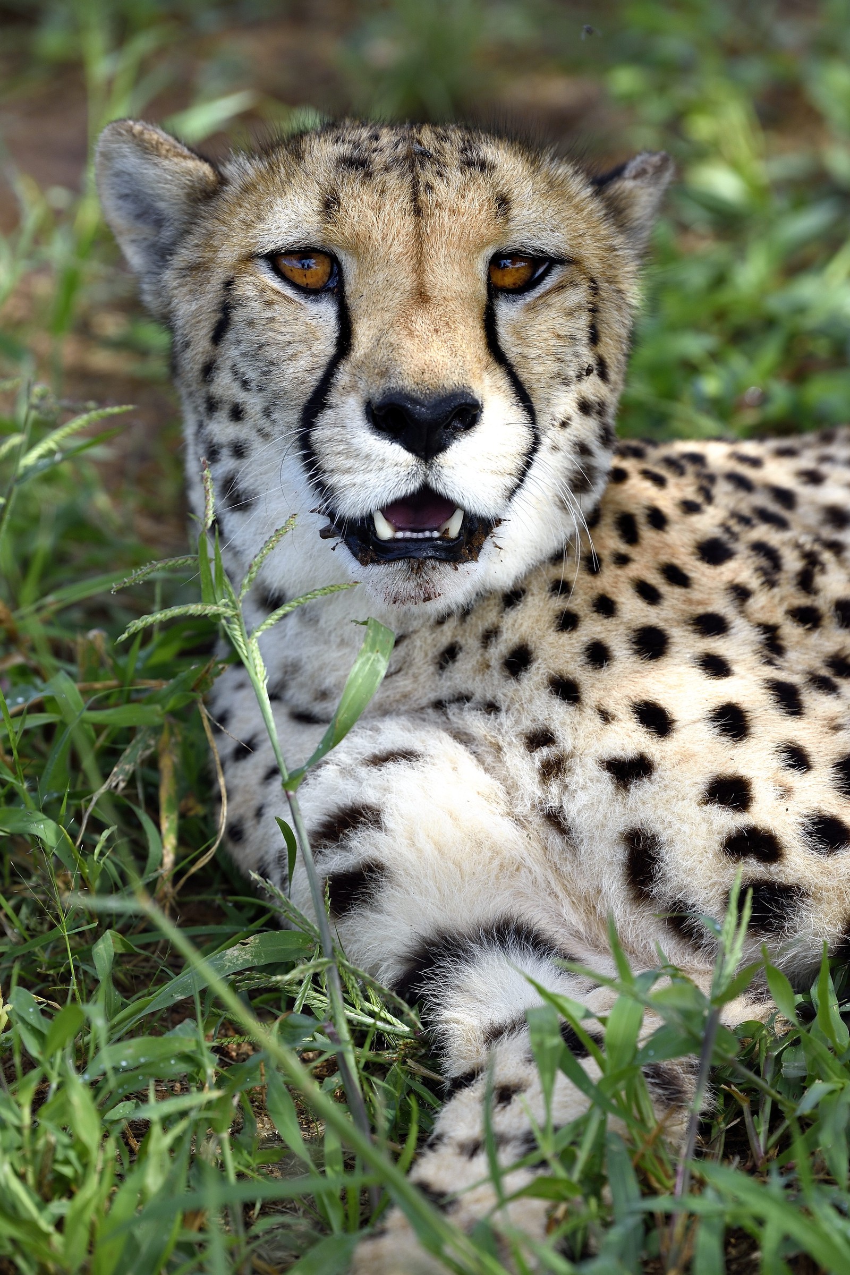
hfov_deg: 6.9
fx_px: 7083
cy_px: 638
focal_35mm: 200
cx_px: 425
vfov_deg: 10.3
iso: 200
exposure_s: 1/1000
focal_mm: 200
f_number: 4.5
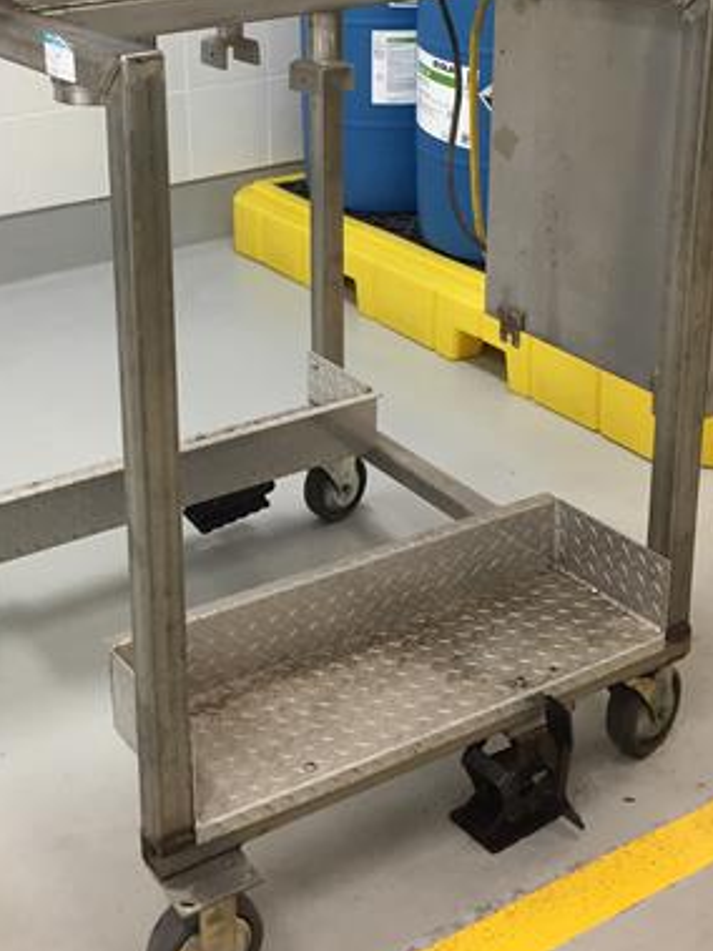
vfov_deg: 36.7
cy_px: 245
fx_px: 1401
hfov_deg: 28.4
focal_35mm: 51
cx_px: 239
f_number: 2.2
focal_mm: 4.15
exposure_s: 1/30
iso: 40
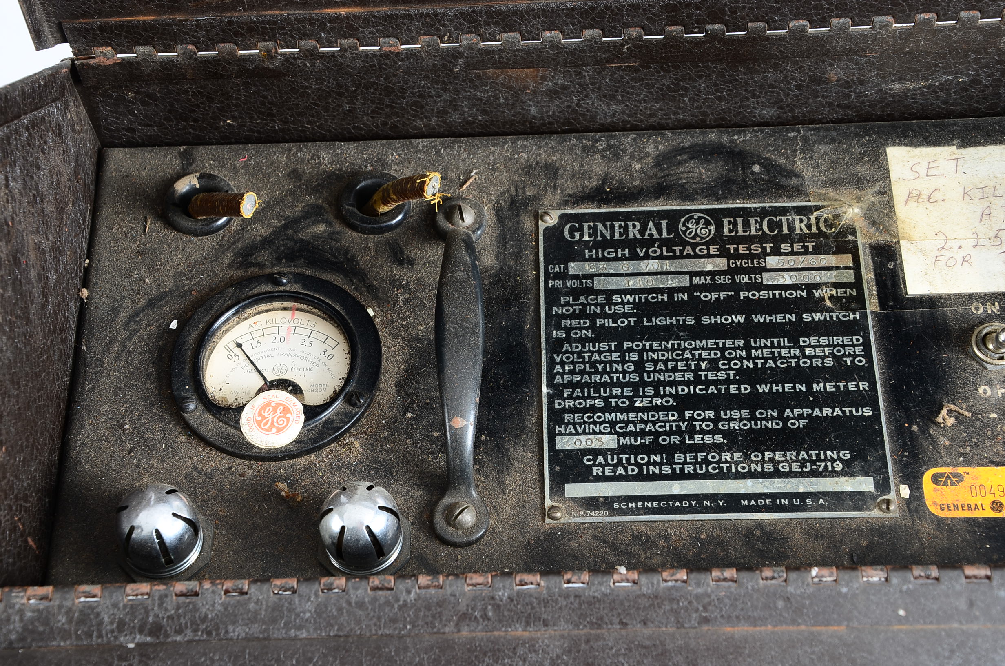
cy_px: 333
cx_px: 502
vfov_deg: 20.1
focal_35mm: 68
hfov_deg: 29.9
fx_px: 1880
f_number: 8
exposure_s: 1/125
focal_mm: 45
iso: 100
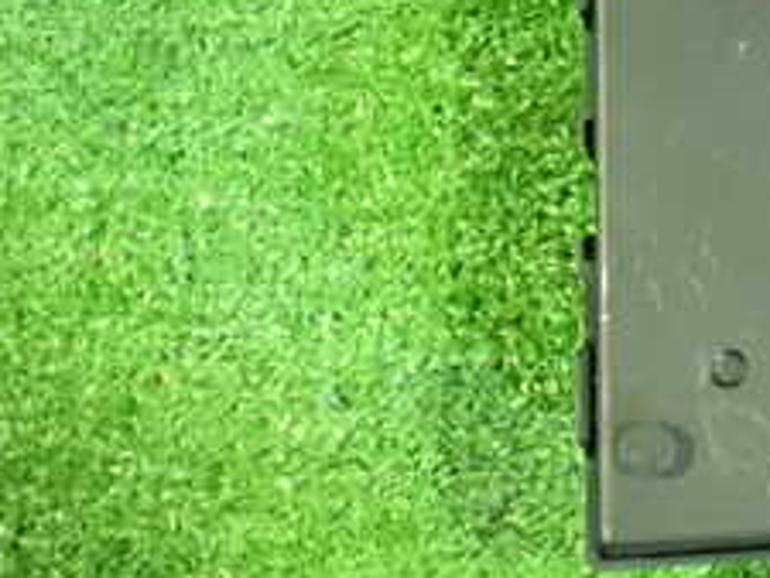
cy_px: -14
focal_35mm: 80
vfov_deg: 18.0
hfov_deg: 22.0
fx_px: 1780
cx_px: 999
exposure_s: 1/25
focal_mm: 5.4
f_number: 2.3
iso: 1600
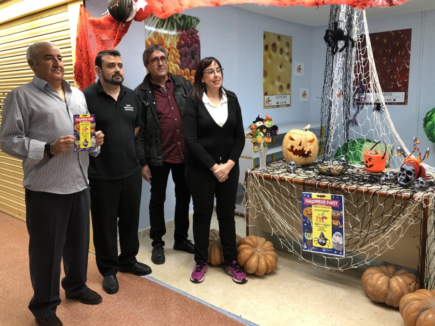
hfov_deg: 60.0
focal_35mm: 30
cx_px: 218
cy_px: 155
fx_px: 377
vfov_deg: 46.8
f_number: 1.8
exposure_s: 1/17
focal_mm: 3.99
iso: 40
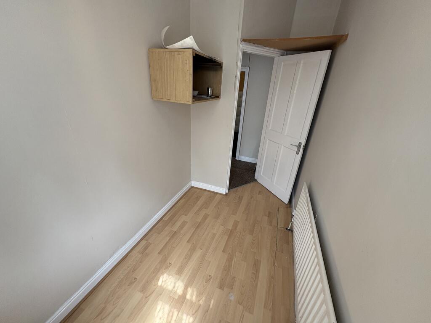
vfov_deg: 85.7
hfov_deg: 102.1
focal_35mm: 14
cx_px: 216
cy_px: 162
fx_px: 174
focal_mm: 2.22
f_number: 2.2
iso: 80
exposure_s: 1/99
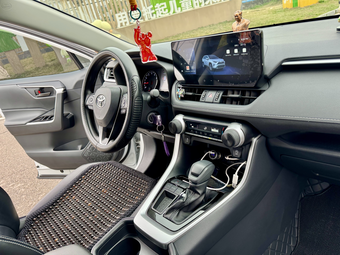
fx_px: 236
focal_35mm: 24
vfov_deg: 56.8
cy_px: 128
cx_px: 170
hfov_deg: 71.6
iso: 125
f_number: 1.78
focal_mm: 6.76
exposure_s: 1/121
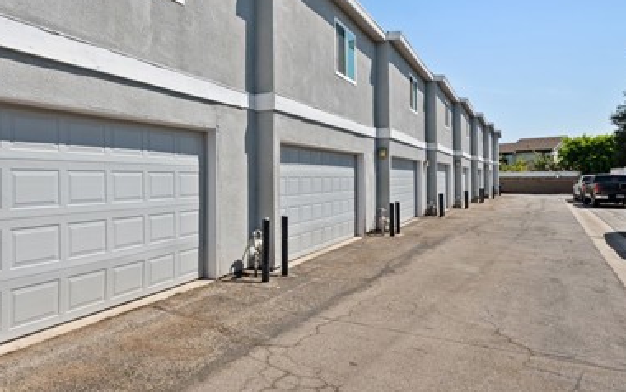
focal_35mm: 24
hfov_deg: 72.3
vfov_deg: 51.0
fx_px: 410
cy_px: 173
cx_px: 203
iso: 100
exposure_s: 1/500
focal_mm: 14
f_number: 8
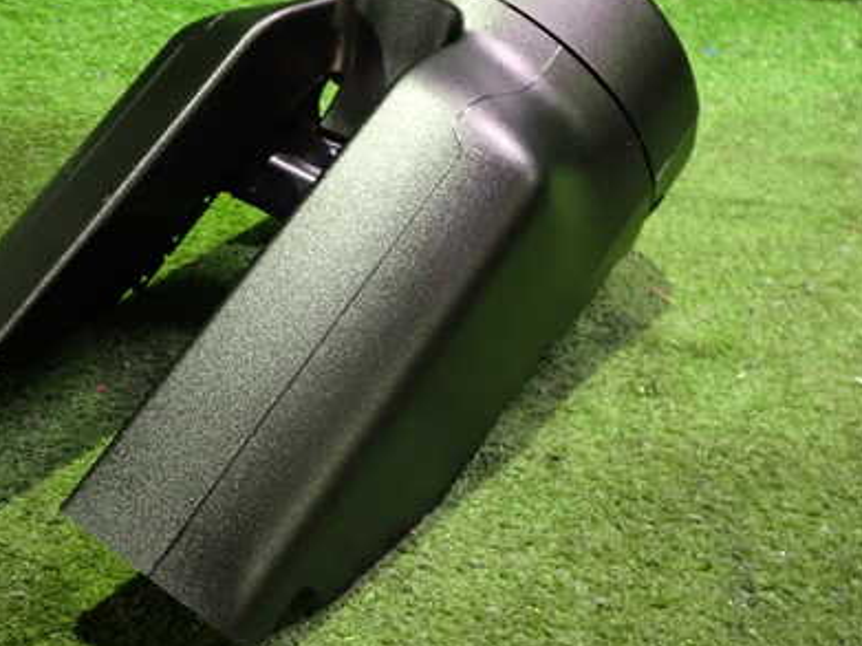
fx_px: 1145
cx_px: 300
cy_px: 271
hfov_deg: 40.8
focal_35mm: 46
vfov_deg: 31.4
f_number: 2.3
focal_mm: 5.4
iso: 800
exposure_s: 1/20
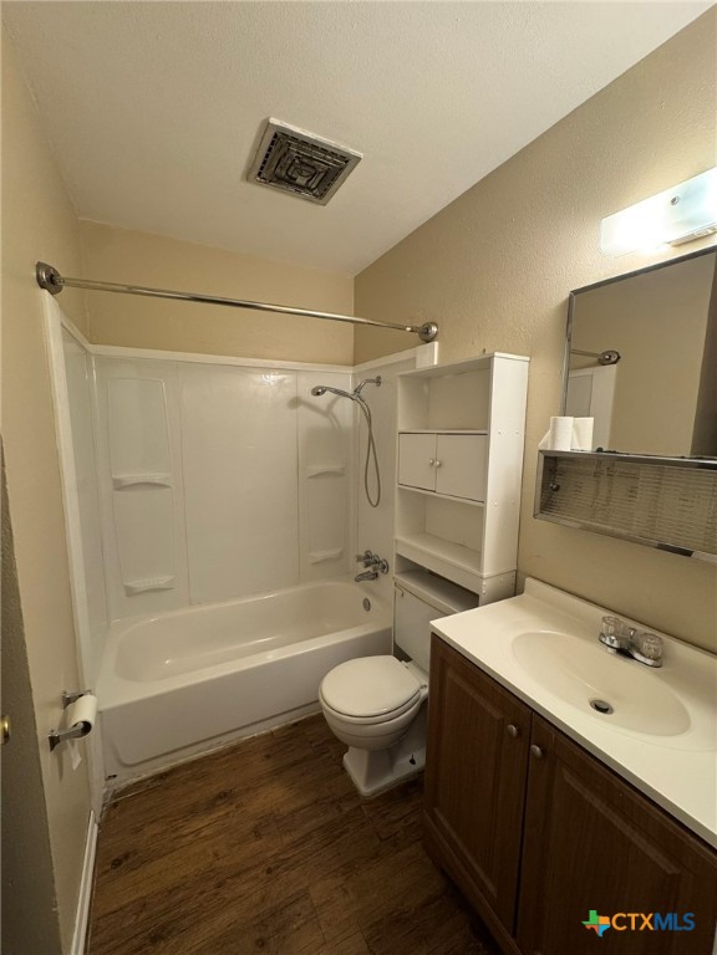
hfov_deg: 85.7
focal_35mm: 14
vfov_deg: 102.1
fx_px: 387
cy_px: 478
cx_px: 358
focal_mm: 2.22
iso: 200
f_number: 2.2
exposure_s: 1/60
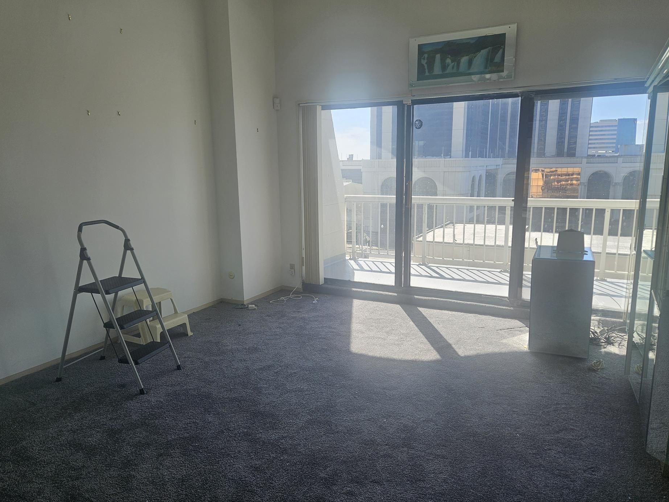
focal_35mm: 25
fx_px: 483
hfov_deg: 69.4
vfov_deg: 54.9
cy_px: 255
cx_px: 334
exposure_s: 1/302
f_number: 1.8
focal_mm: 5.4
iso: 25
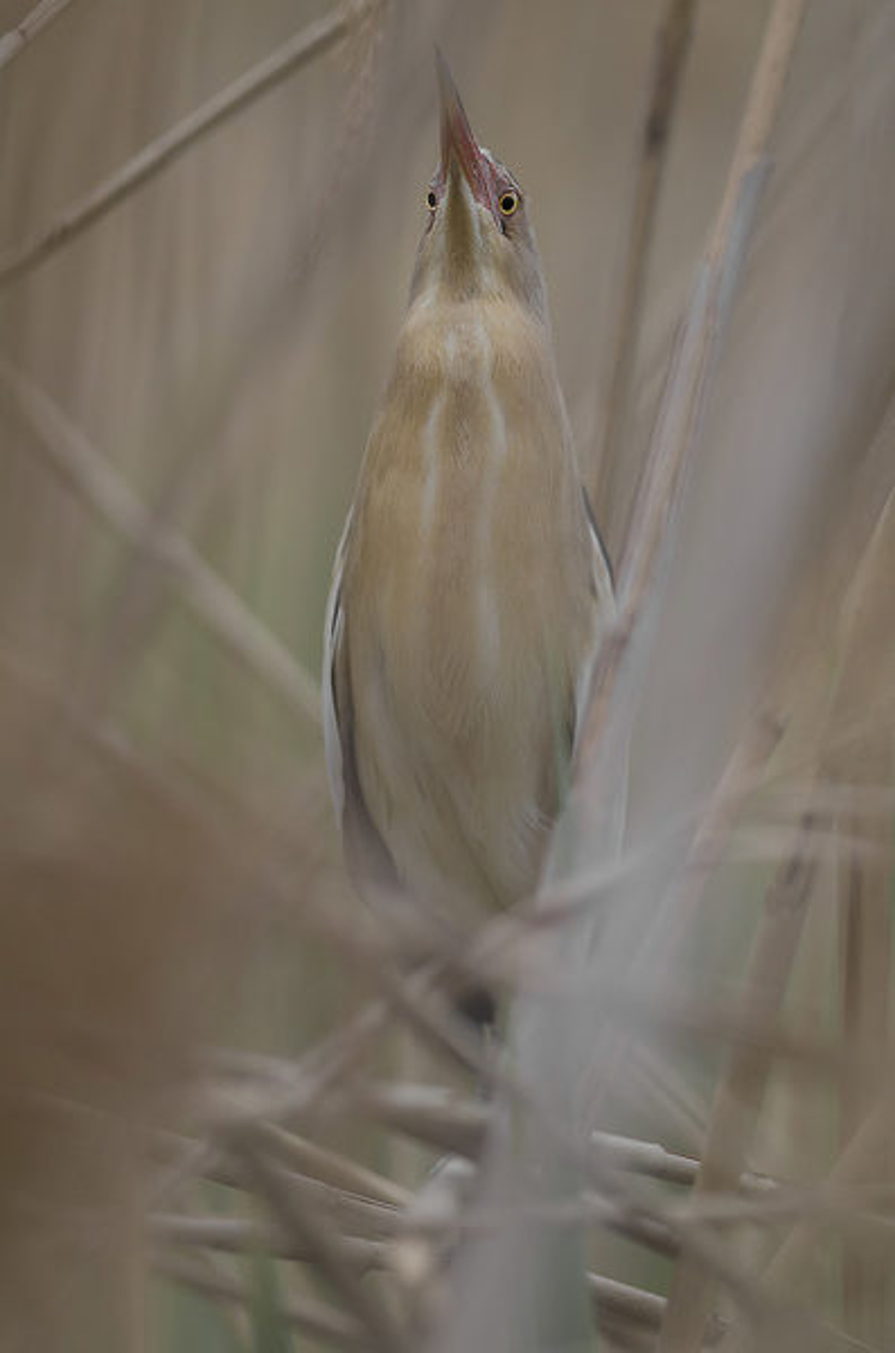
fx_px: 16868
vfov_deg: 4.6
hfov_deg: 3.0
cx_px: 448
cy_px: 676
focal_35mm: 450
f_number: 5
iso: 500
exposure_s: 1/400
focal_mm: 300
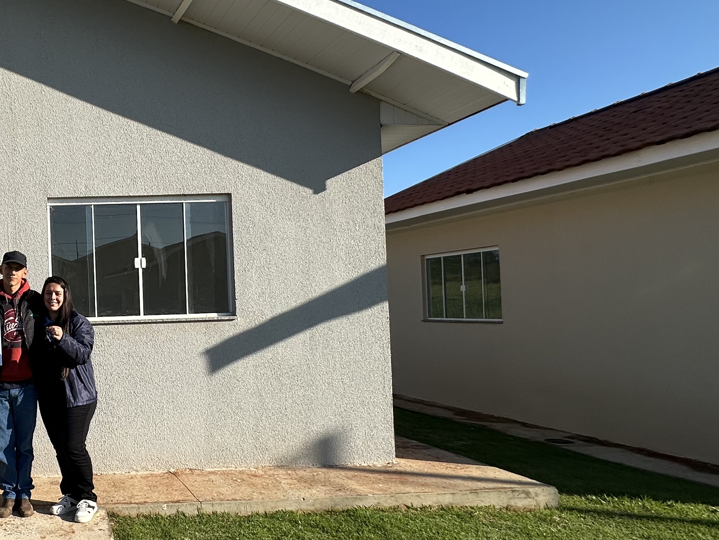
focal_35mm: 29
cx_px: 29
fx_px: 602
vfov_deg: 48.2
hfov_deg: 51.6
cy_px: 296
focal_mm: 2.22
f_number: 2.2
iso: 50
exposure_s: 1/1795
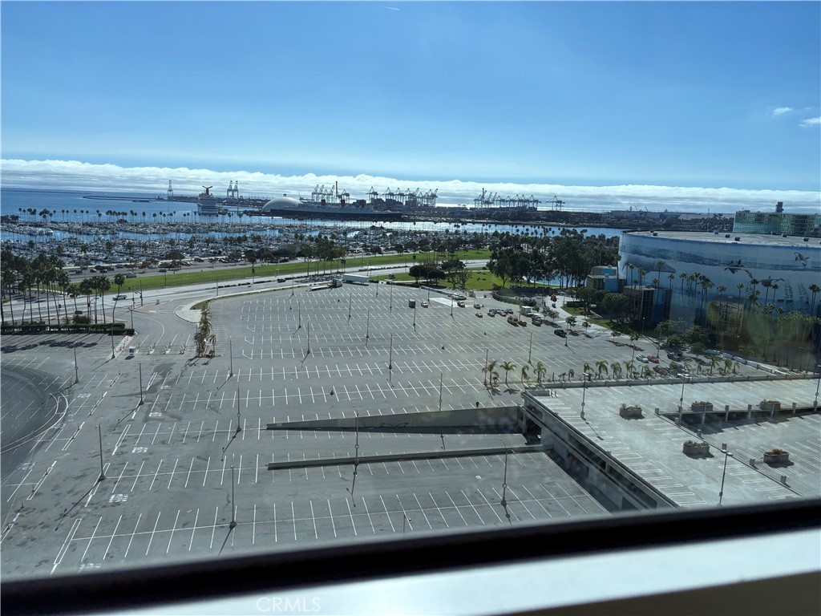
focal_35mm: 26
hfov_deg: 67.3
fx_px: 617
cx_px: 410
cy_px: 308
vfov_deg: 53.1
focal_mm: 5.96
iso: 50
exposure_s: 1/5348
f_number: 1.6
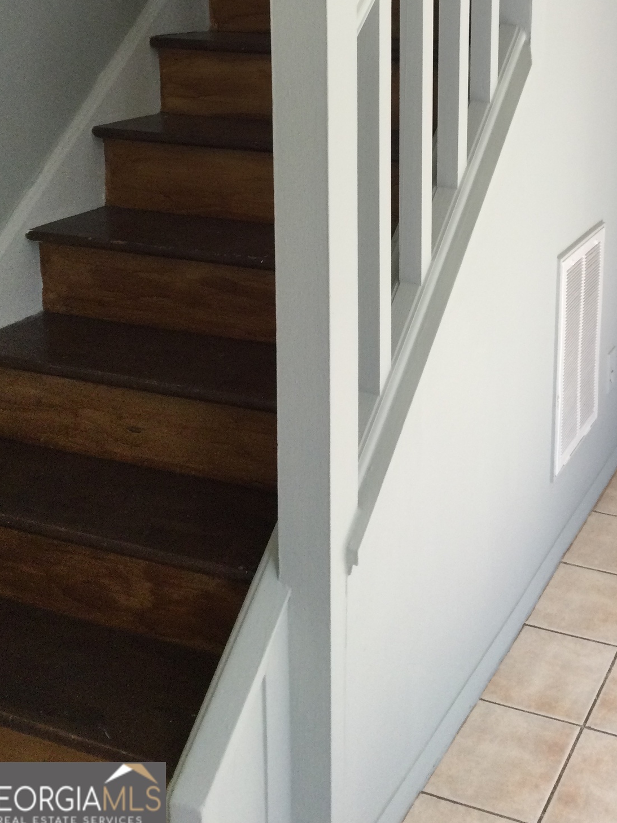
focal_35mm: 49
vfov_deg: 37.7
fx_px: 1165
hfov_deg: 29.2
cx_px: 459
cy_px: 177
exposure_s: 1/30
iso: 32
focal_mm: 3.3
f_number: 2.4
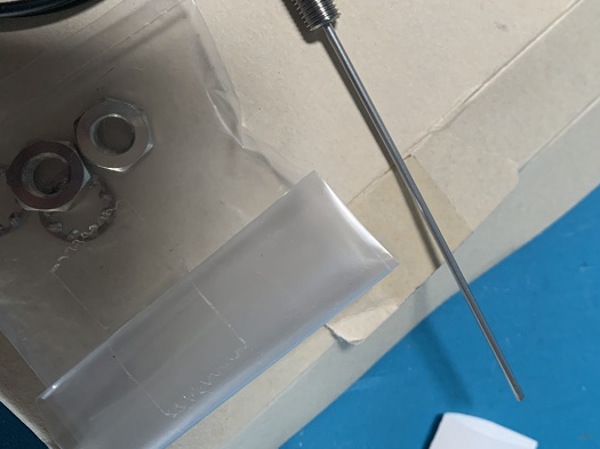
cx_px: 451
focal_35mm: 40
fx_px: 693
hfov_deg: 45.2
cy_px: 134
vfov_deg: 35.4
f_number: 1.8
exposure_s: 1/60
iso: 200
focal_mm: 4.25
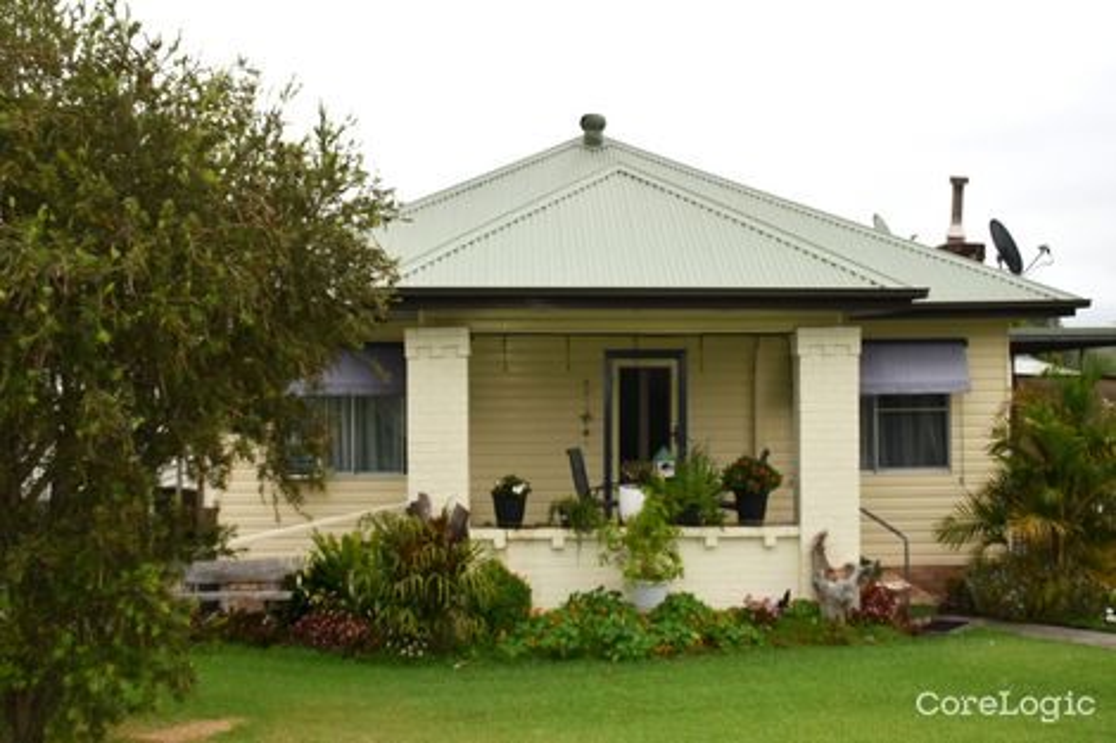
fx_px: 1162
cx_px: 558
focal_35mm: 38
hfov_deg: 51.3
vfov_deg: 35.5
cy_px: 372
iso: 100
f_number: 5.6
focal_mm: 25
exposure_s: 1/250
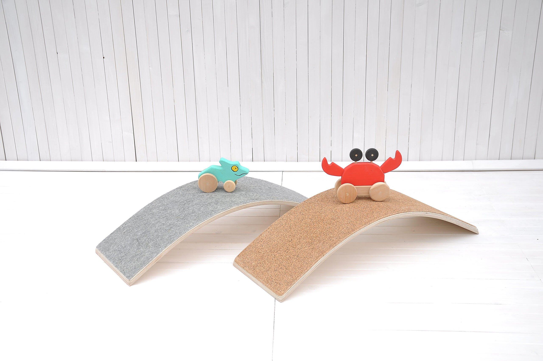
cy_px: 180
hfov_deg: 41.2
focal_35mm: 48
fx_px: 723
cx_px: 272
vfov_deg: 28.0
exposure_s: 1/160
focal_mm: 32
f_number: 5.6
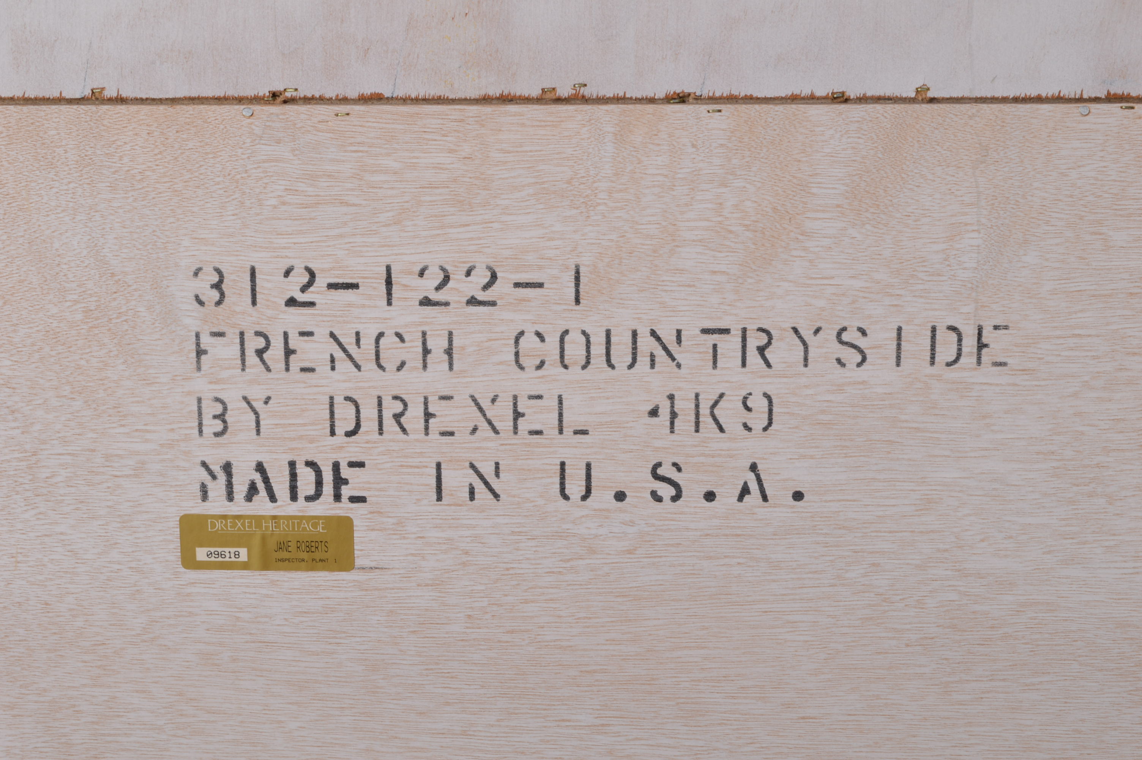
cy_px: 380
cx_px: 571
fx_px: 2187
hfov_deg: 29.3
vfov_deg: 19.7
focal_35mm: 69
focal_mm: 46
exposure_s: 1/125
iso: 100
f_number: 18
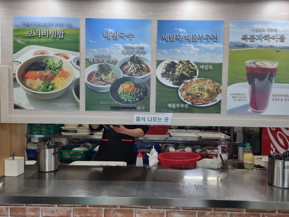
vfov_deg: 53.1
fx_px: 217
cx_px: 144
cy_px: 108
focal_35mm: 26
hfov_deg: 67.3
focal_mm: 5.4
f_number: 1.8
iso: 125
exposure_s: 1/120
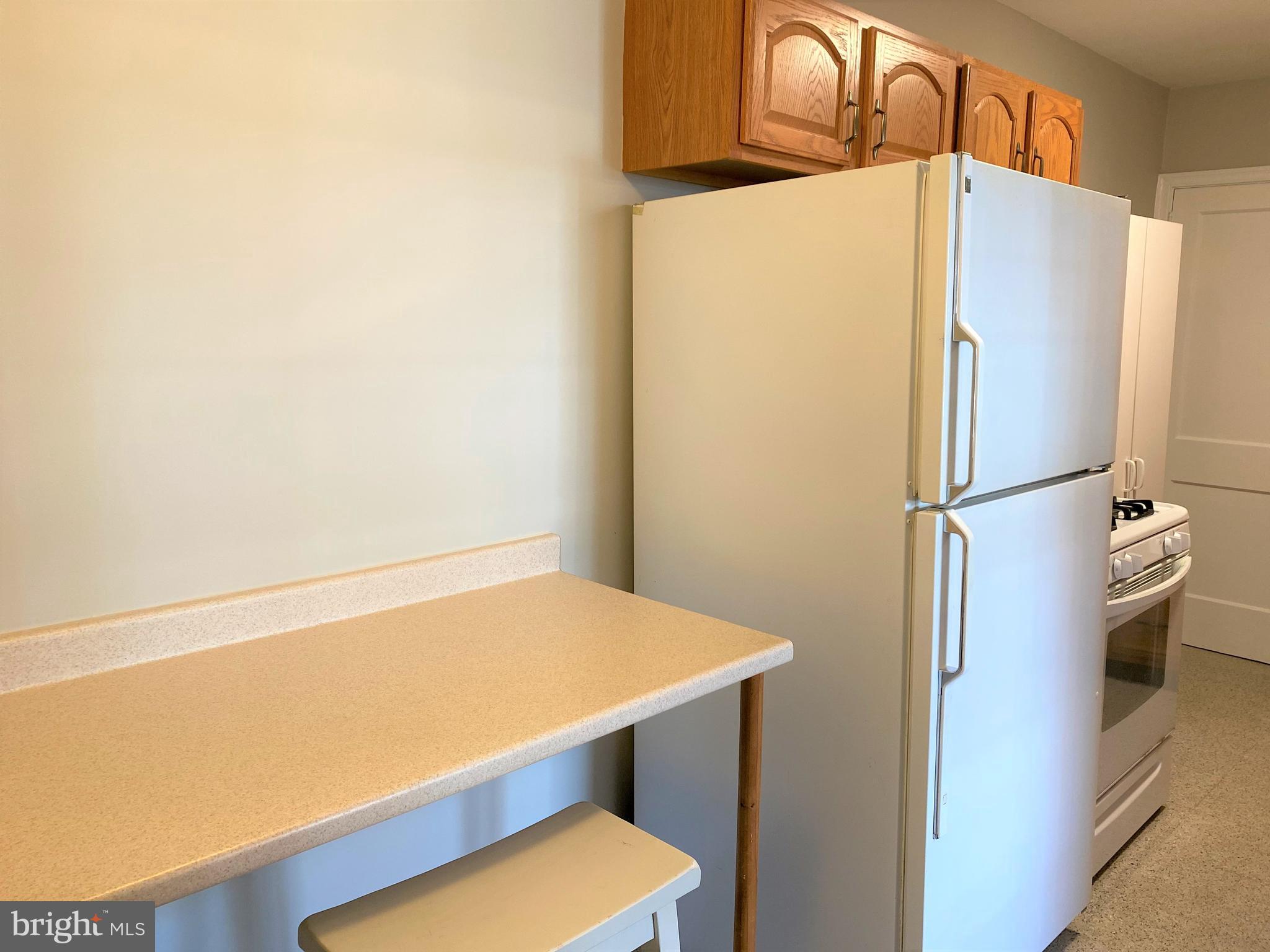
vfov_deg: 53.1
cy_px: 476
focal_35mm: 26
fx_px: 954
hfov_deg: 67.3
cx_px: 635
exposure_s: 1/60
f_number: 1.8
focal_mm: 4.25
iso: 100
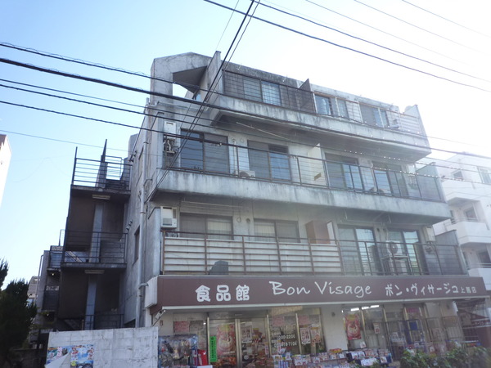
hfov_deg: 69.4
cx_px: 246
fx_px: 355
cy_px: 184
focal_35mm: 25
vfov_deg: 54.9
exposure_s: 1/250
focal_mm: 4.4
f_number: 2.8
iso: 125
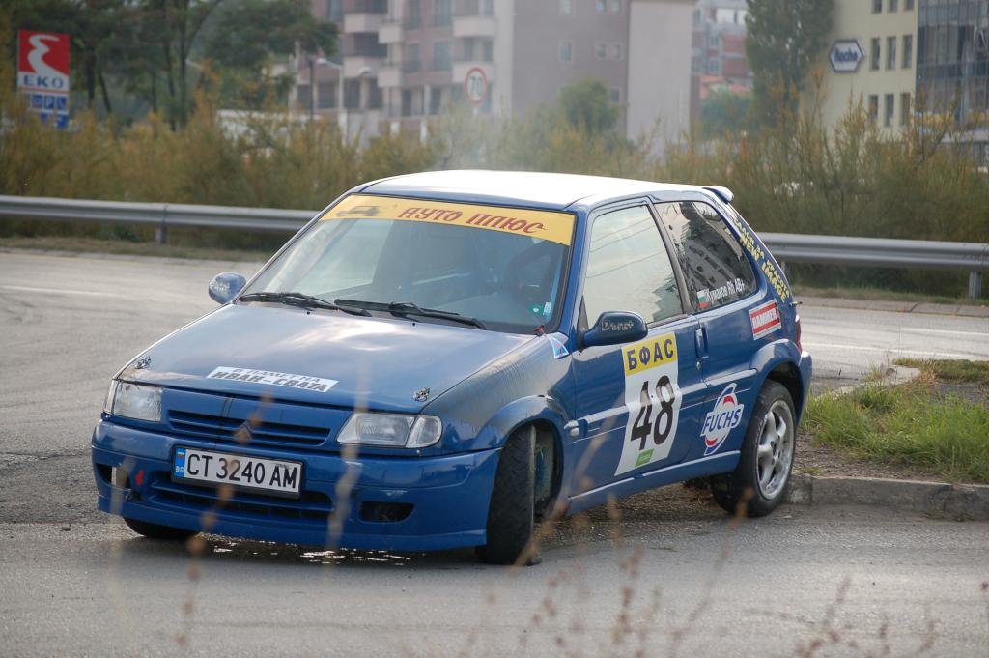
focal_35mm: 135
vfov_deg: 10.1
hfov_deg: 15.2
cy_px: 329
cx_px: 494
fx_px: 3706
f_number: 4.5
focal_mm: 90
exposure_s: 1/800
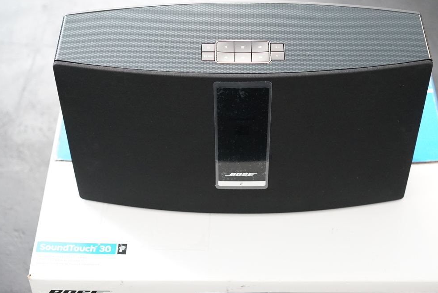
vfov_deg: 20.3
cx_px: 233
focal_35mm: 67
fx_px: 816
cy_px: 131
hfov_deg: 30.1
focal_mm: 55
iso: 5000
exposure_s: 1/50
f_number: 4
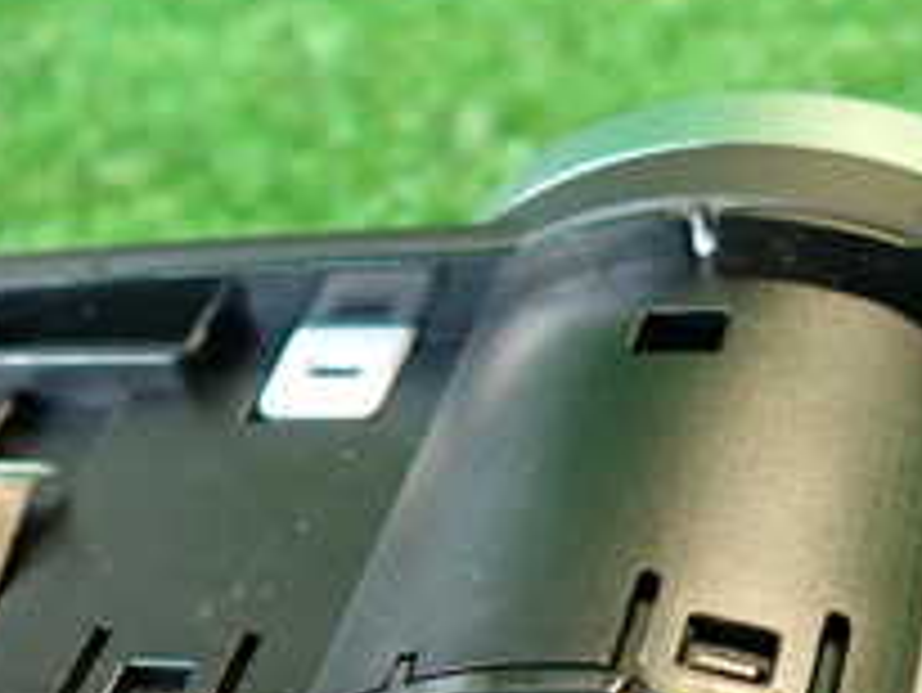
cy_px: 657
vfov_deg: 19.7
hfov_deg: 26.4
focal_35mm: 73
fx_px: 1945
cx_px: 670
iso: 250
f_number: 2
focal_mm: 4.5
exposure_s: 1/30
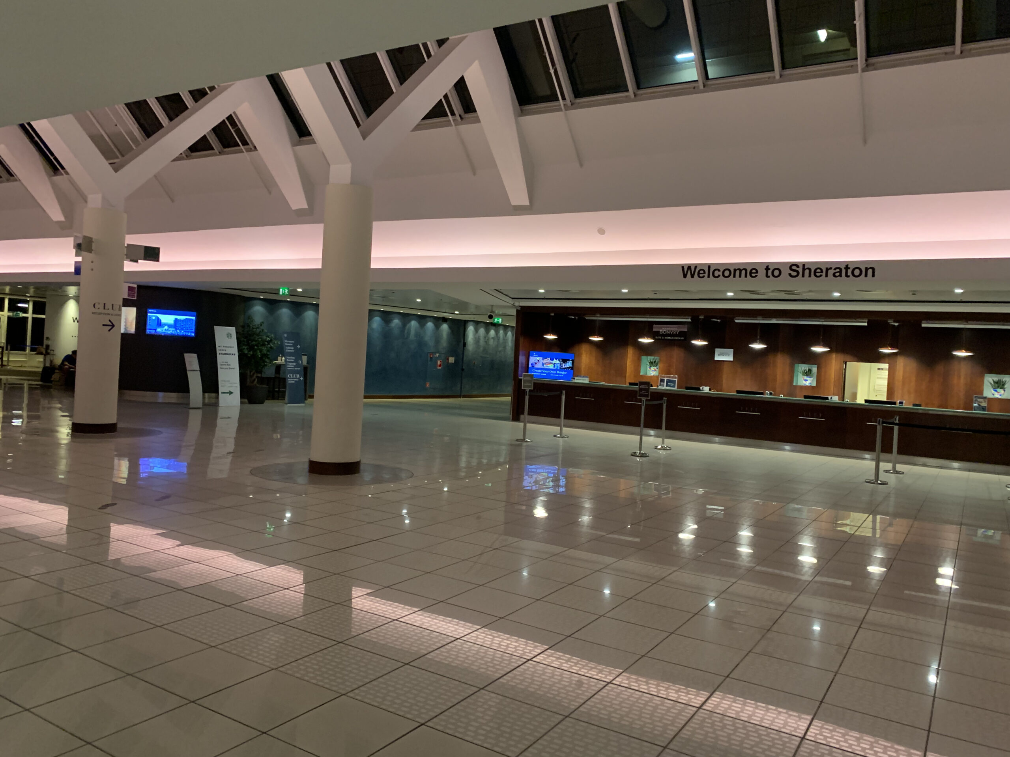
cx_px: 505
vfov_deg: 53.1
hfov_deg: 67.3
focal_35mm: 26
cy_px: 378
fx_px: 759
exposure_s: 1/33
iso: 320
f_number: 1.8
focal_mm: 4.25
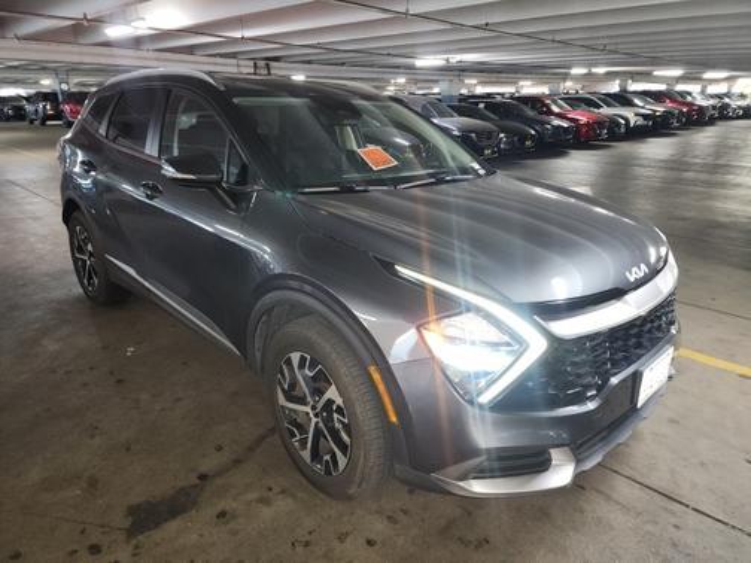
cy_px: 282
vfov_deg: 58.9
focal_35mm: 23
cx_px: 376
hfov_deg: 73.9
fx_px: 499
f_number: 1.8
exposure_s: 1/9.99
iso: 745
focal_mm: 6.4
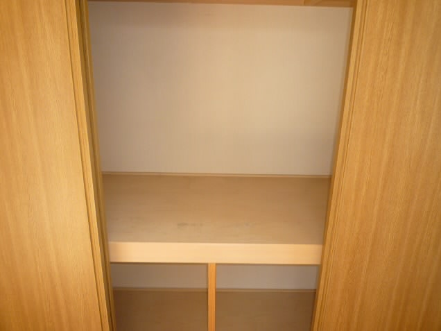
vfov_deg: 54.9
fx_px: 318
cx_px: 220
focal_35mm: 25
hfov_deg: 69.4
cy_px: 166
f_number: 2.8
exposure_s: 1/30
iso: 100
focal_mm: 4.4
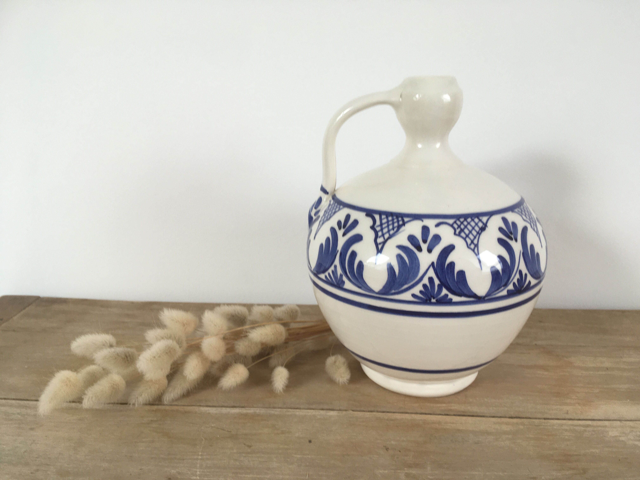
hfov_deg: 61.7
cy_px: 240
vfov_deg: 48.2
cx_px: 320
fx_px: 536
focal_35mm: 29
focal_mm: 4.15
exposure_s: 1/50
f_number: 2.2
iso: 25
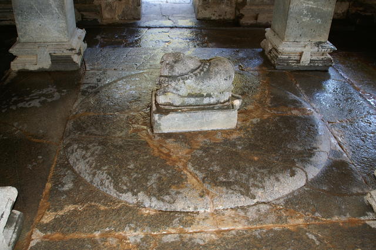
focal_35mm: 36
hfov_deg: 53.2
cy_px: 125
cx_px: 188
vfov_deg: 36.8
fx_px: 376
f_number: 4
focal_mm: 24
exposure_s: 1/60
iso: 200
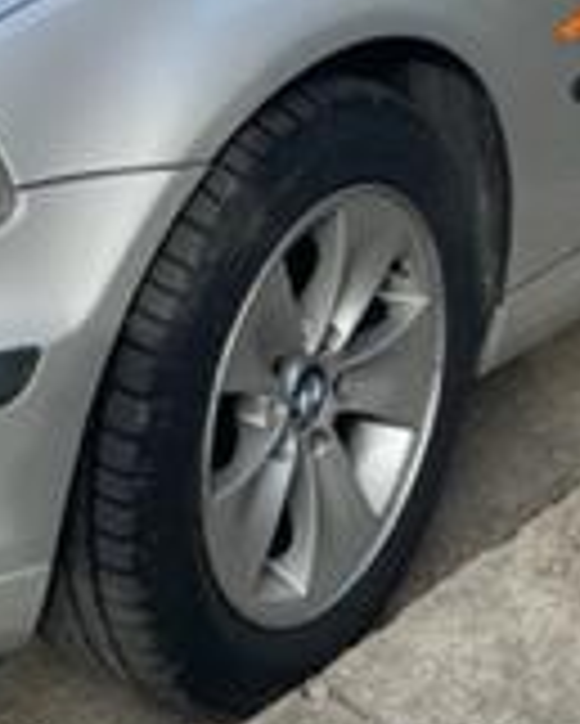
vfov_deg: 18.3
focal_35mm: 101
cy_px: -76
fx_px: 2165
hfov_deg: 15.2
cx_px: 193
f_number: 1.6
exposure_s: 1/1159
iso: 32
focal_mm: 4.2
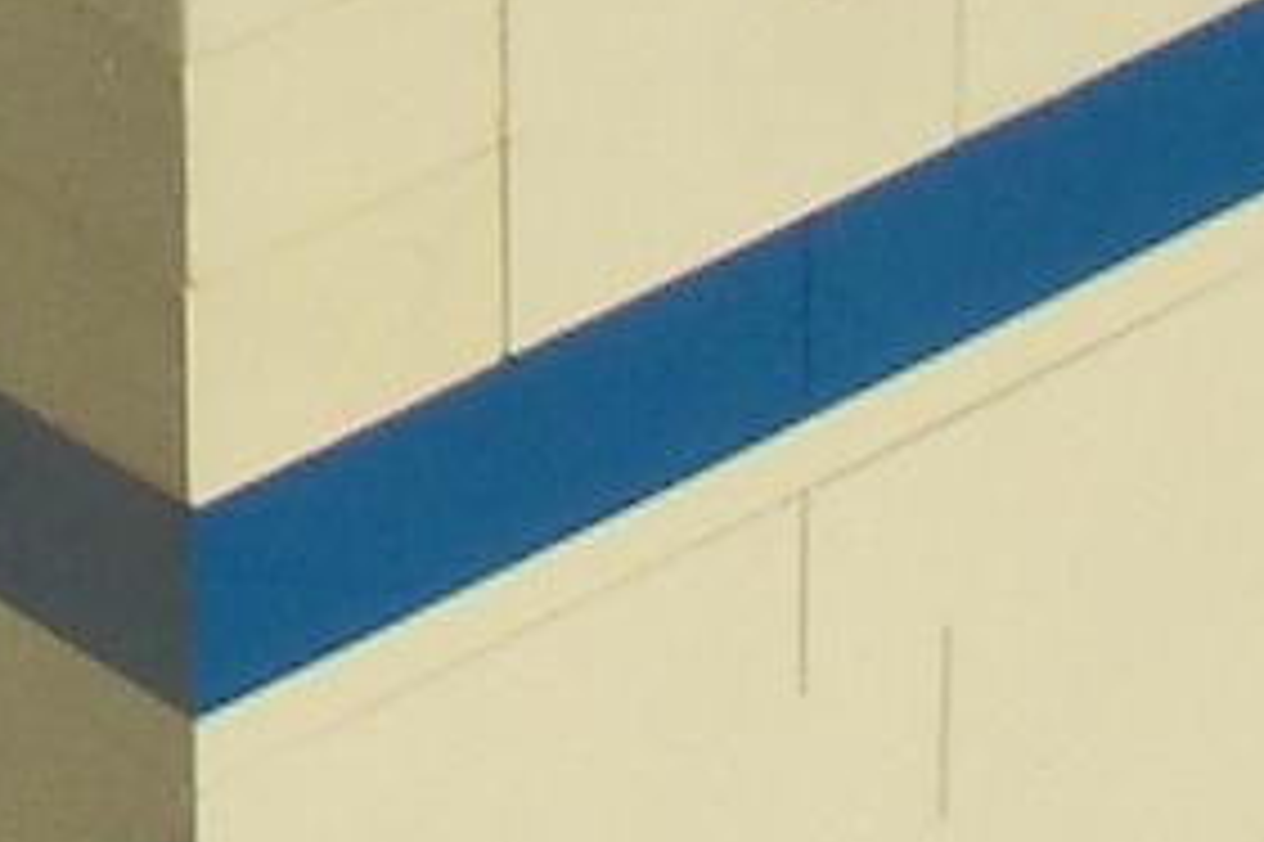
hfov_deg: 5.8
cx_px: -1062
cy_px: -635
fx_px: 12281
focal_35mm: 350
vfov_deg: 3.9
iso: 50
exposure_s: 1/640
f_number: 4.6
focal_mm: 6.8
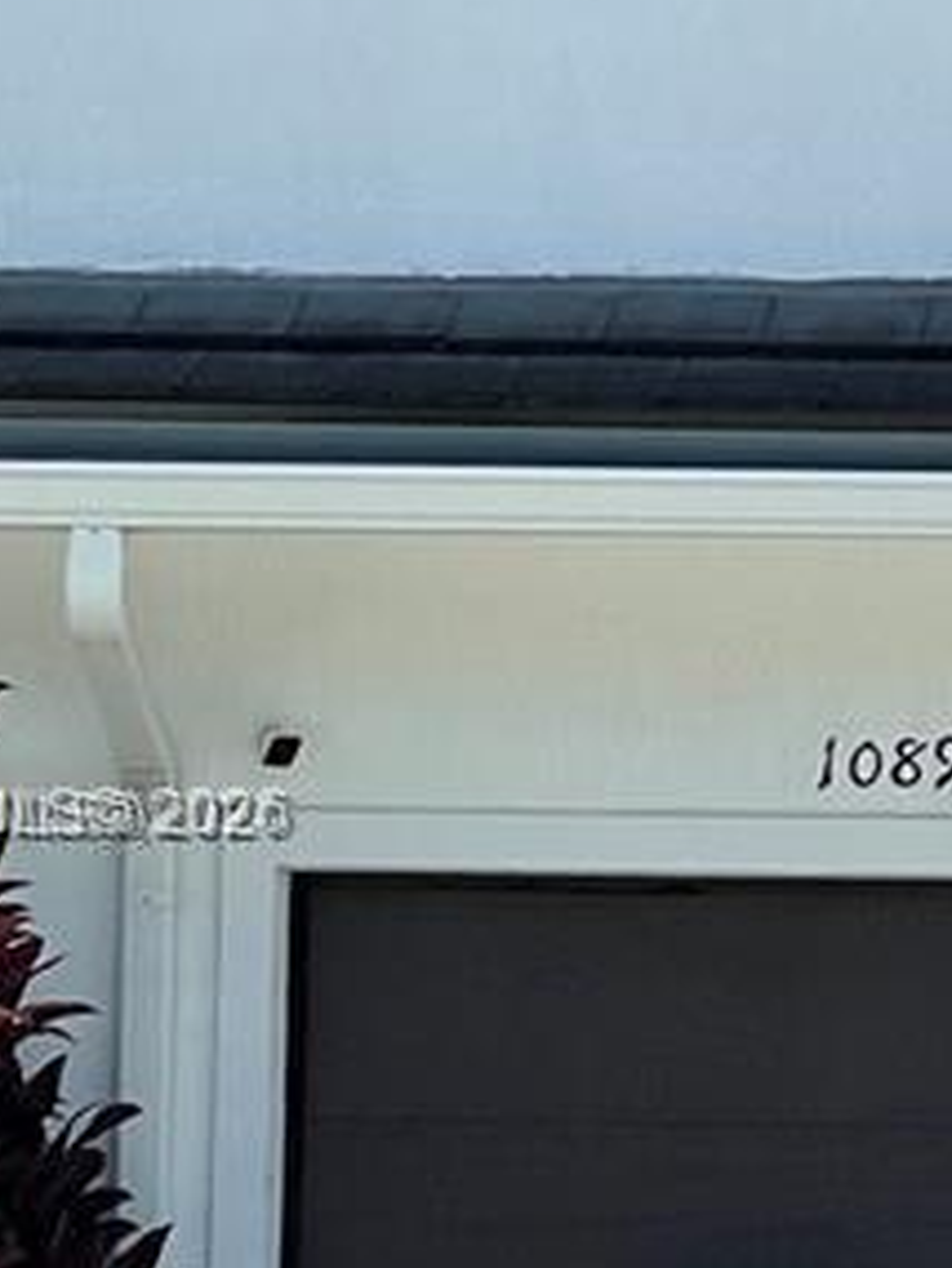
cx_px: 1468
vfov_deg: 9.0
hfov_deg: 6.7
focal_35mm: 219
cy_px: 819
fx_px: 8025
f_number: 2
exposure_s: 1/1845
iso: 25
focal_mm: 6
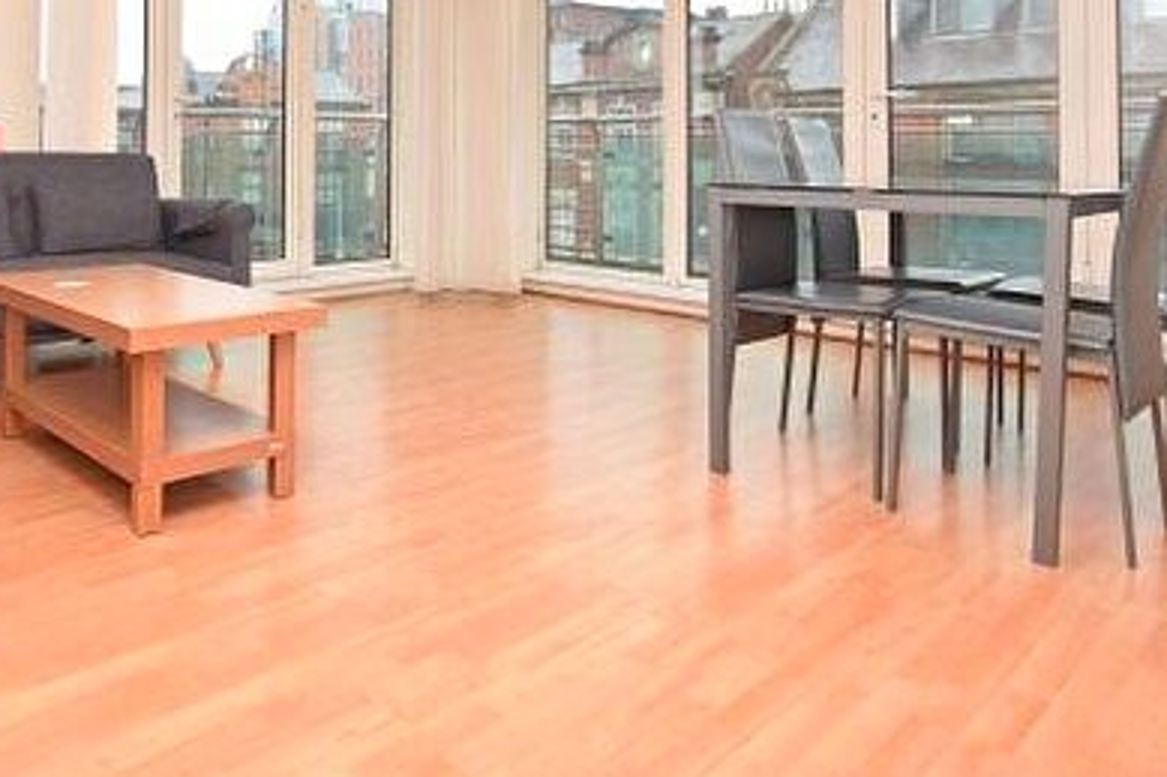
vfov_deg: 45.2
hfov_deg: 65.5
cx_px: 384
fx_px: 875
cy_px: 144
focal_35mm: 27
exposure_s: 1/125
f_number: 5.6
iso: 360
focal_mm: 10
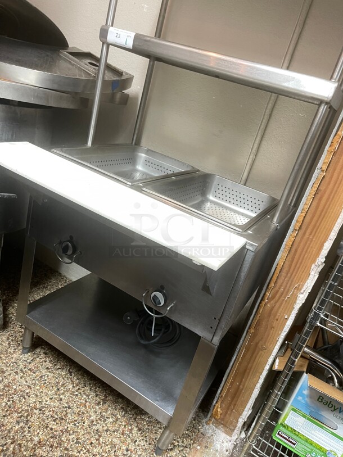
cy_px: 228
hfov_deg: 53.1
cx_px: 172
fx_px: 343
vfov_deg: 67.3
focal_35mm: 26
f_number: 1.6
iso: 250
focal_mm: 5.1
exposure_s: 1/60
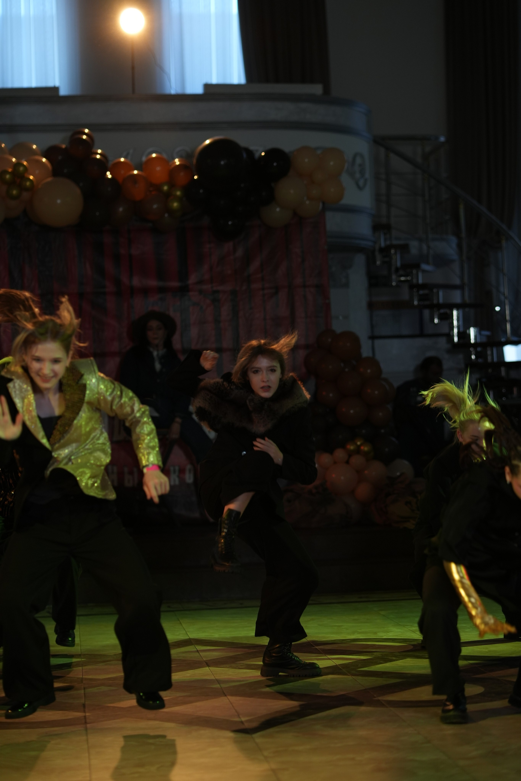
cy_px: 390
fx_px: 1845
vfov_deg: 23.9
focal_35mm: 85
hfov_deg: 16.1
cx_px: 260
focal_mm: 85
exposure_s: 1/400
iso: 800
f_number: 2.2
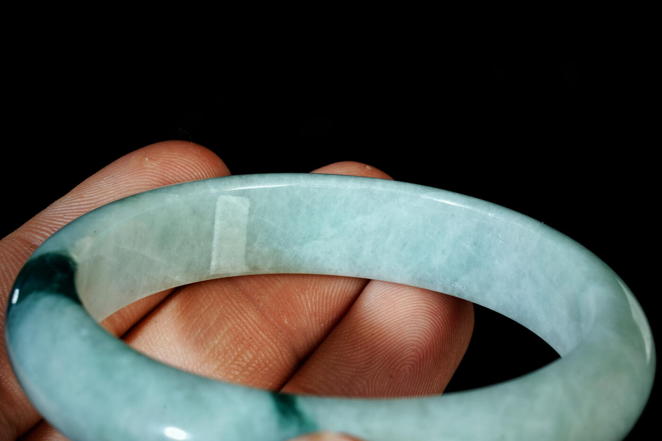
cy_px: 220
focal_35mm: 142
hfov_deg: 14.4
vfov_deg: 9.7
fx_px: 2612
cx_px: 331
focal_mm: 95
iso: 100
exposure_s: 1/160
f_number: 20
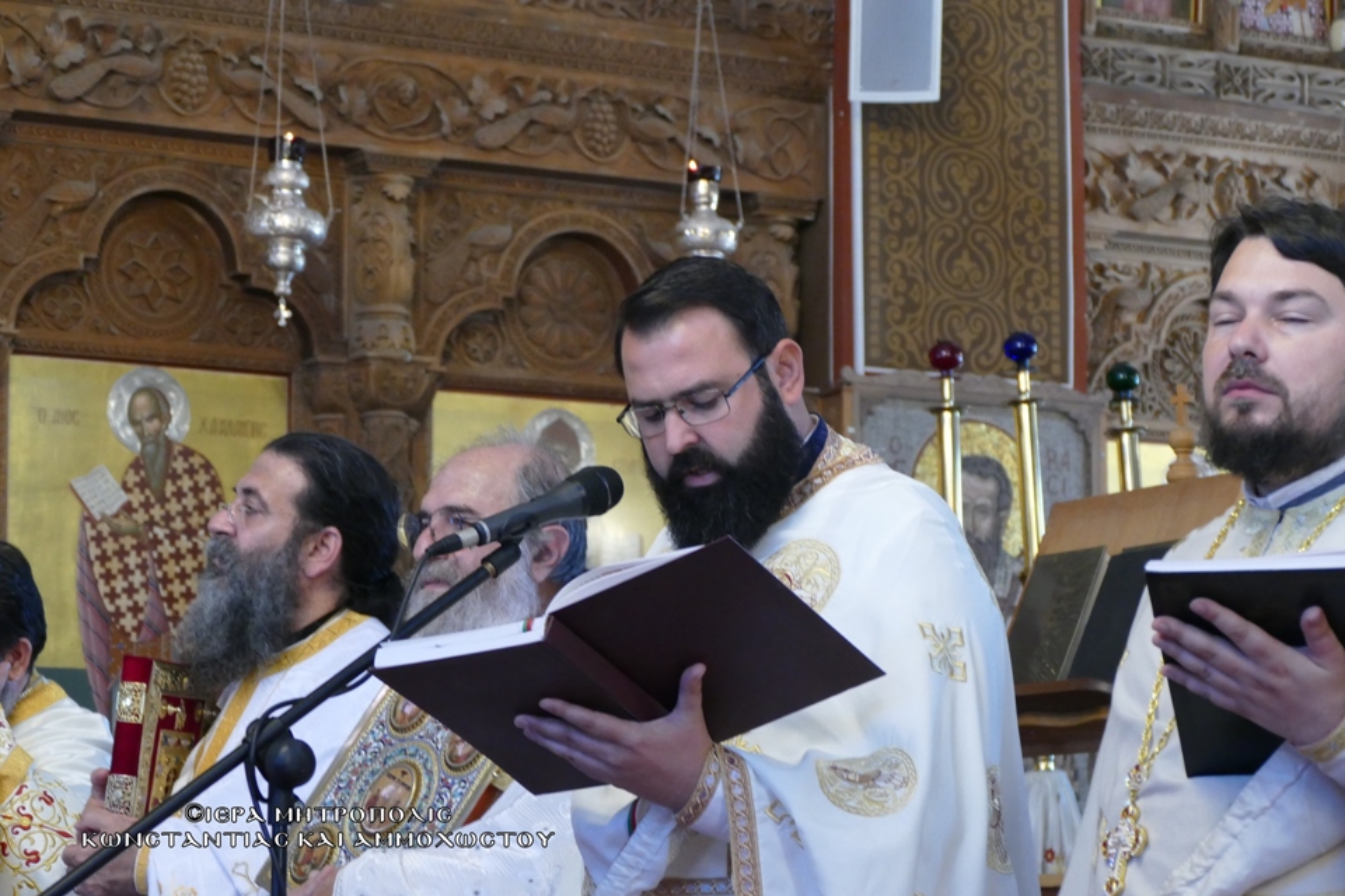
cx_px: 672
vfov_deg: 12.2
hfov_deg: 18.3
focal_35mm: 112
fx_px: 4184
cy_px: 448
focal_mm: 40.84
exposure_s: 1/80
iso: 1250
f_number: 3.9
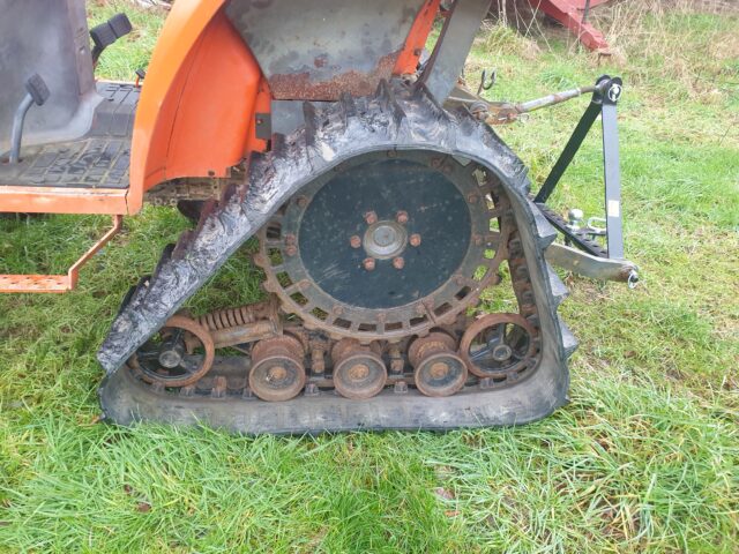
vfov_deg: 53.1
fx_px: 555
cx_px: 370
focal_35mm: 26
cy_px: 277
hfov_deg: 67.3
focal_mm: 4.3
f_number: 2.4
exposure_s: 1/50
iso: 250
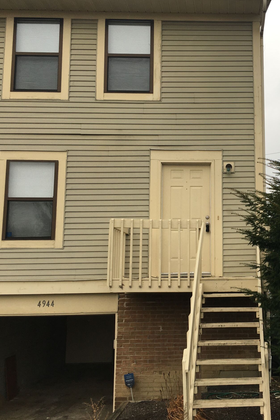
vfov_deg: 47.4
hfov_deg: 31.2
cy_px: 207
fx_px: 478
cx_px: 250
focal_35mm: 41
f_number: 2.2
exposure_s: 1/146
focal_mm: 4.15
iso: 25
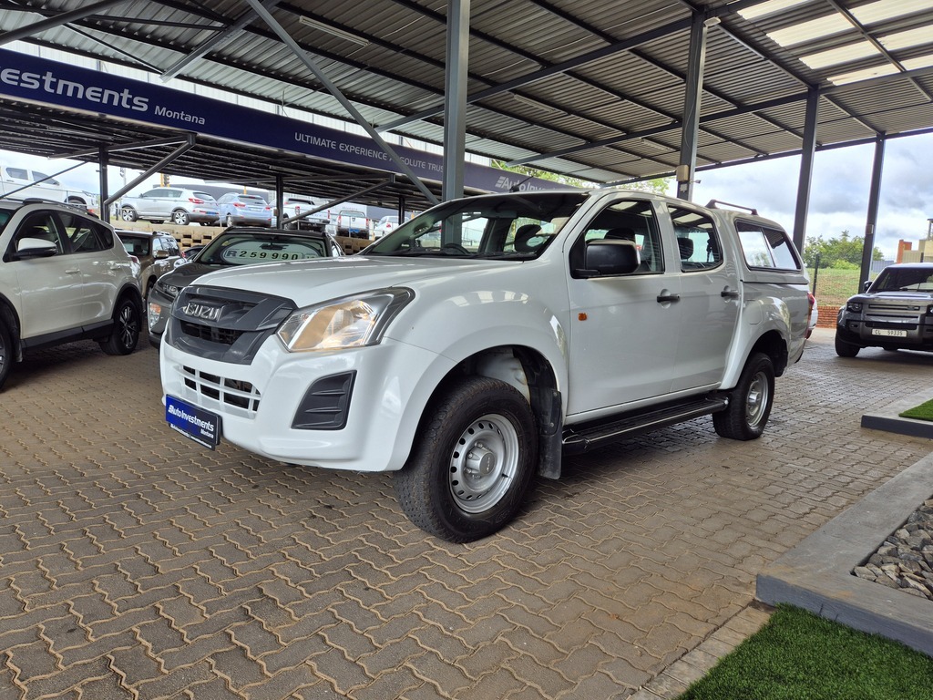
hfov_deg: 73.9
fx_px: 620
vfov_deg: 58.9
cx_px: 466
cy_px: 350
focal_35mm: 23
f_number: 1.8
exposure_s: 1/370
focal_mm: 5.4
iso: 25
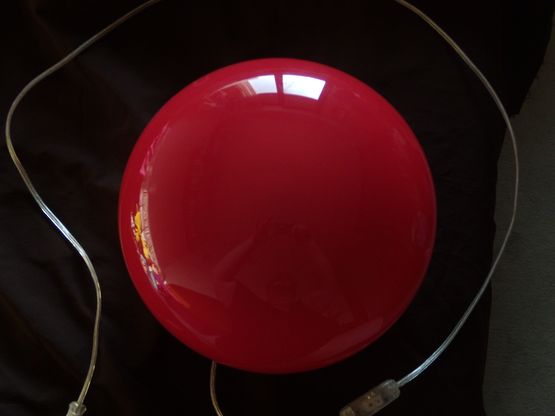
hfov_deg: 50.1
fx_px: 593
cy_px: 208
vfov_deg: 38.7
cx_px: 276
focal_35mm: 37
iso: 125
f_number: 3.6
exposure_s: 1/60
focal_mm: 6.4
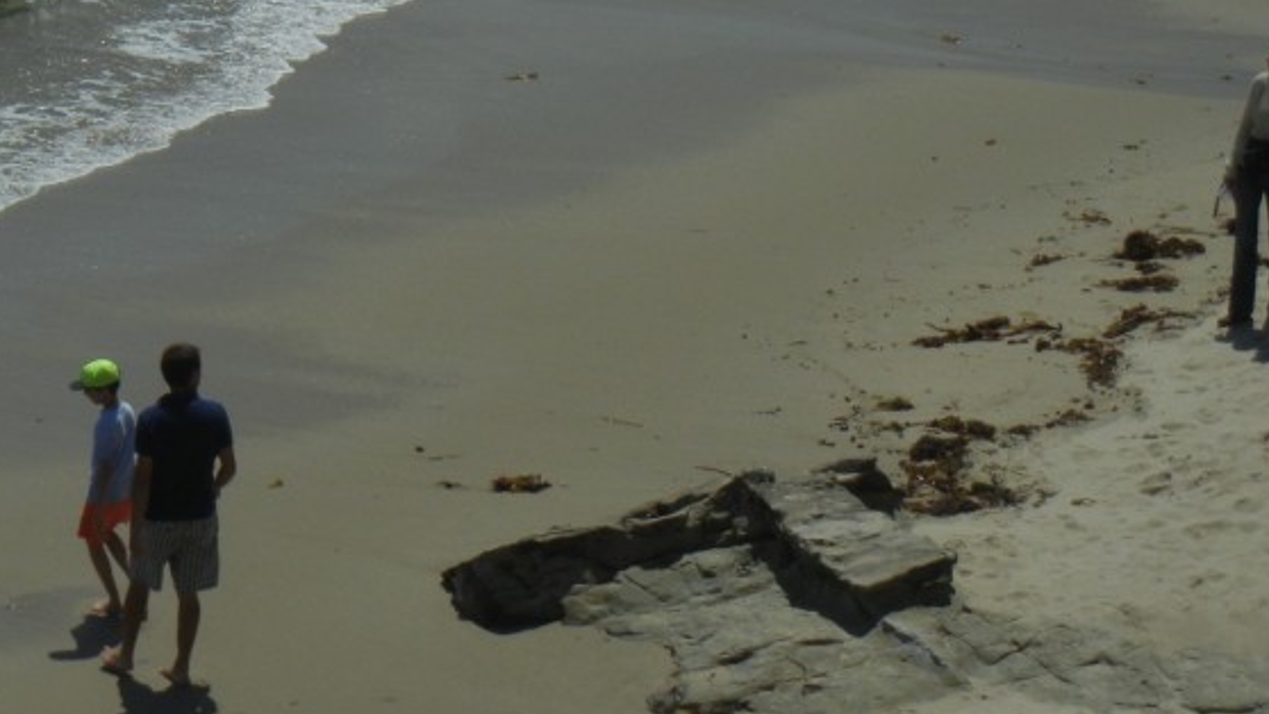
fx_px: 5182
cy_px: 339
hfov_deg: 13.9
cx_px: 207
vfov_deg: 7.9
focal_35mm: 154
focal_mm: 13.9
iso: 160
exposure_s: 1/1037
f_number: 8.6
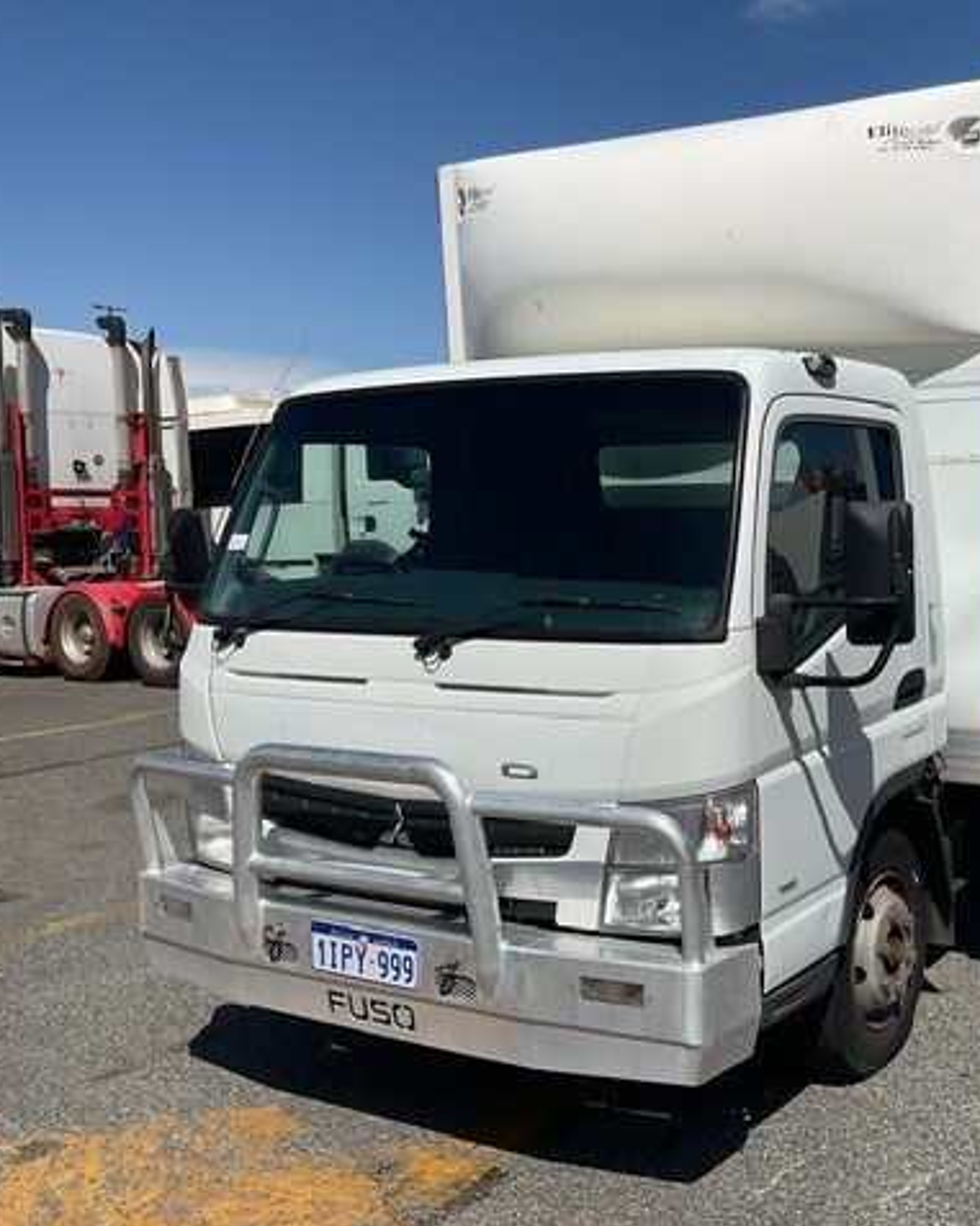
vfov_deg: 48.0
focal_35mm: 38
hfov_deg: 37.9
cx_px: 764
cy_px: 614
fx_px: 1379
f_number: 1.8
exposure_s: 1/4785
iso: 16
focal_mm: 3
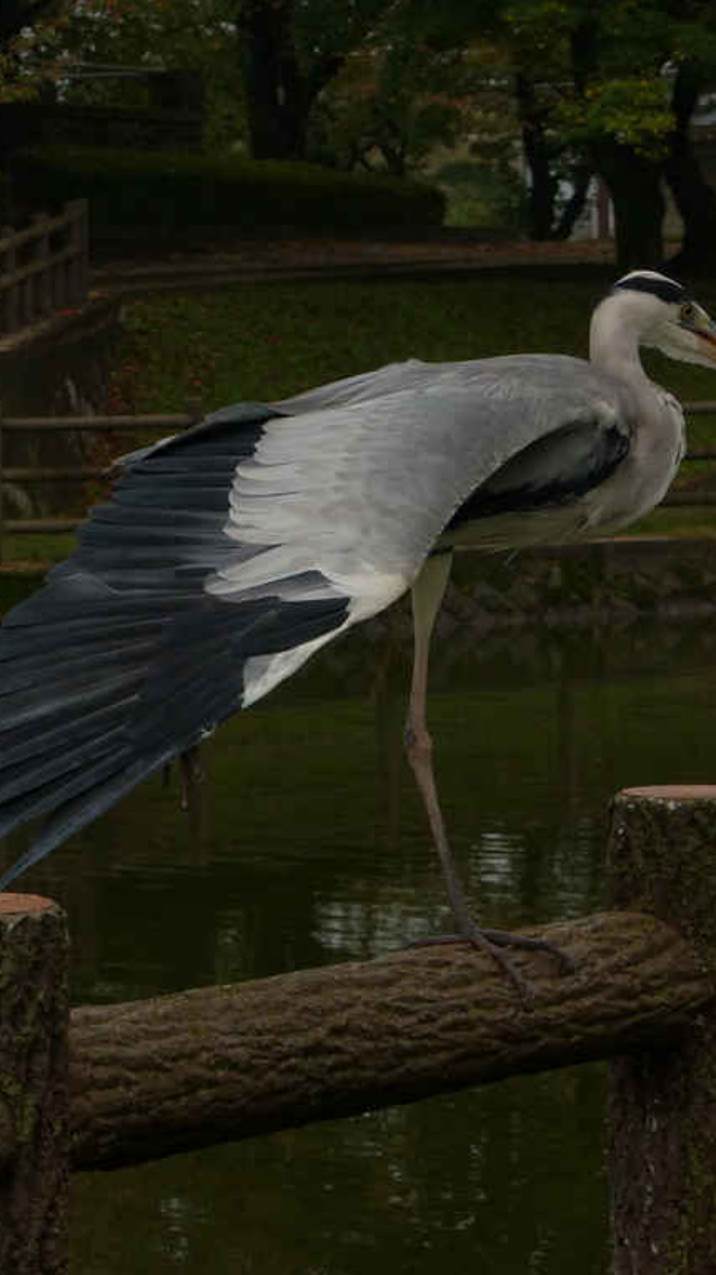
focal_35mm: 156
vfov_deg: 13.8
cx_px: 135
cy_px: 638
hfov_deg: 7.8
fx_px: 5268
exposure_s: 1/100
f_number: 4.5
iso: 160
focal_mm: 19.2
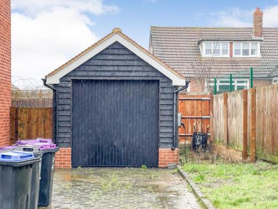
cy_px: 111
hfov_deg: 25.0
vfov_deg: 18.9
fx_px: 627
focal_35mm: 78
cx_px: 140
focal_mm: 7.5
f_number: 2.2
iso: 25
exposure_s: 1/100
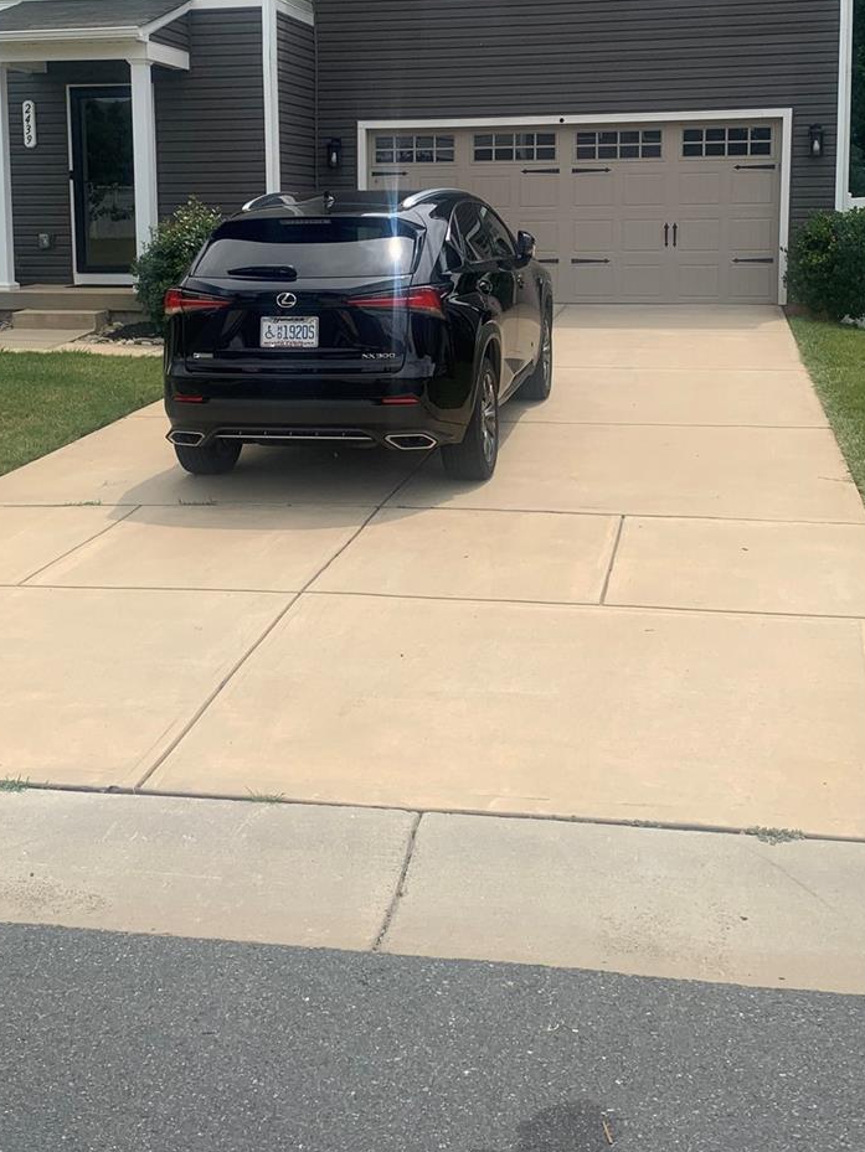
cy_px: 361
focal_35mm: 43
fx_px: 1432
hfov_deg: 33.6
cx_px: 381
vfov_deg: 43.1
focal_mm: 4.25
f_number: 1.8
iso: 25
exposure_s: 1/2611
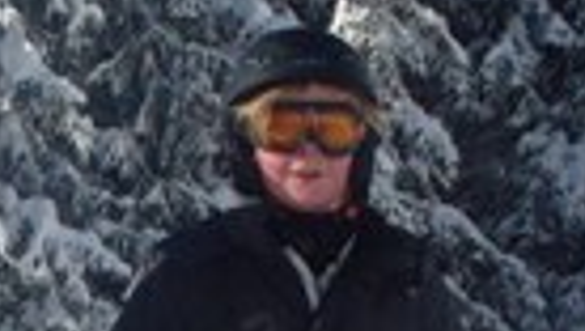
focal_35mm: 192
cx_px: 25
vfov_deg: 6.2
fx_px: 2982
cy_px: 641
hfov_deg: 11.1
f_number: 8.4
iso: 80
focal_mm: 6.3
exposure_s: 1/350
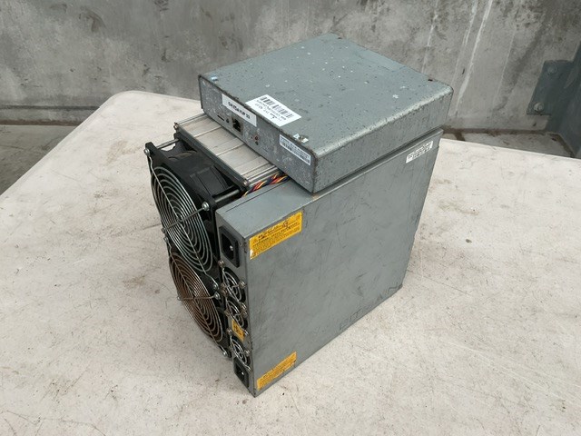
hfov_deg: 61.7
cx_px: 290
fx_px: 487
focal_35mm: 29
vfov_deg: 48.2
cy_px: 218
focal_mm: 3
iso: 50
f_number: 1.8
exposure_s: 1/50
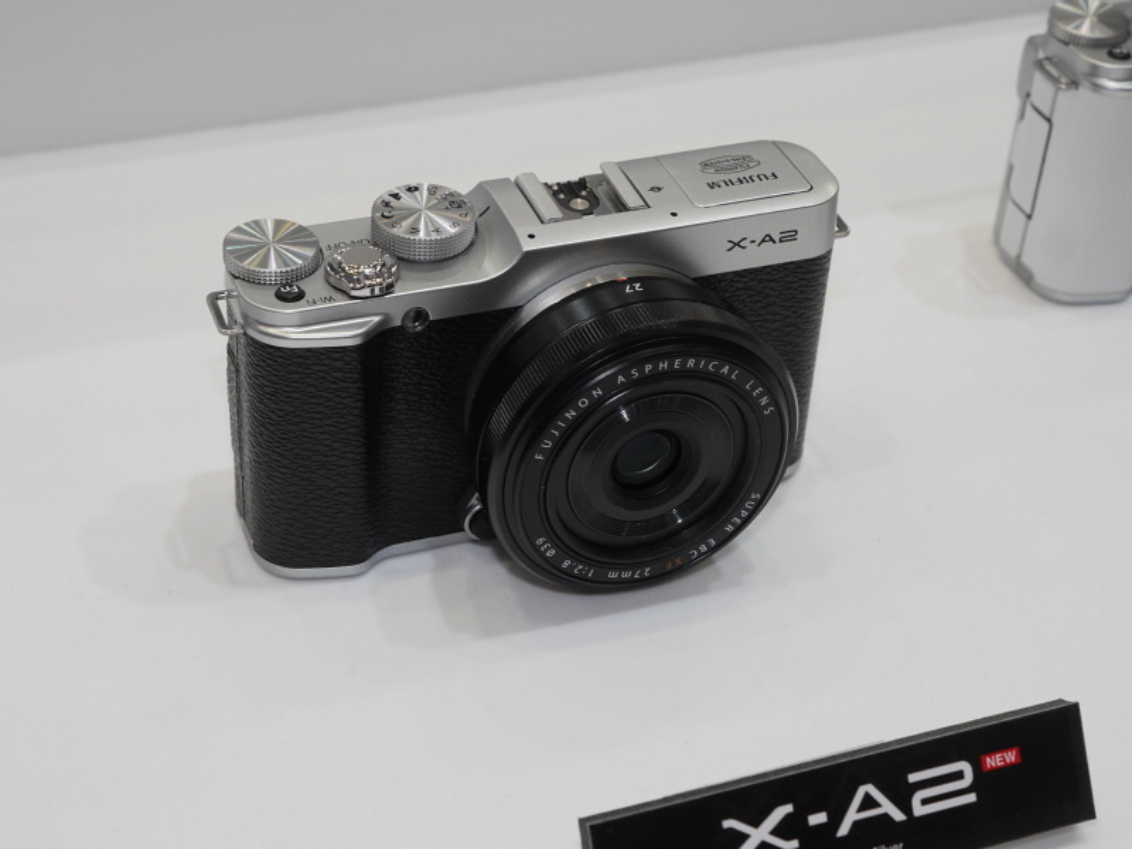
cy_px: 424
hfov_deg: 27.8
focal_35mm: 70
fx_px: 2289
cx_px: 566
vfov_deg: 21.0
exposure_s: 1/80
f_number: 8
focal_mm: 35
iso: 800
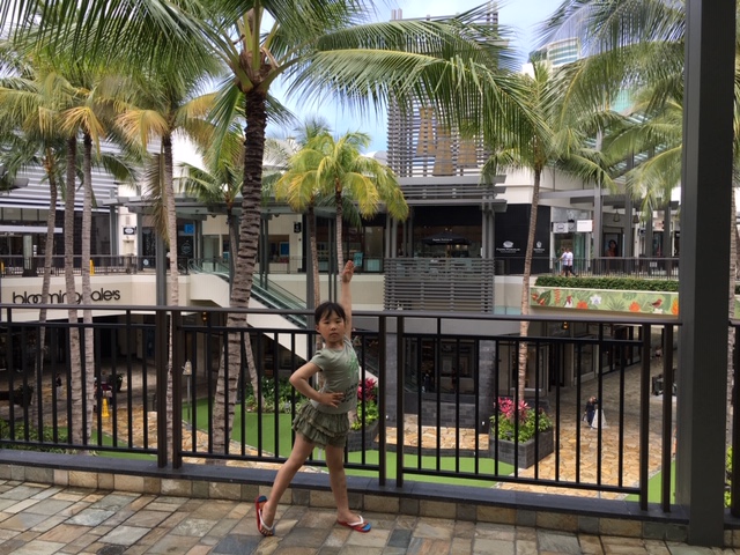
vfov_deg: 48.2
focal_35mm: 29
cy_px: 278
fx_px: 620
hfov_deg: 61.7
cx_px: 370
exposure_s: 1/615
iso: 25
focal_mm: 4.15
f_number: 2.2
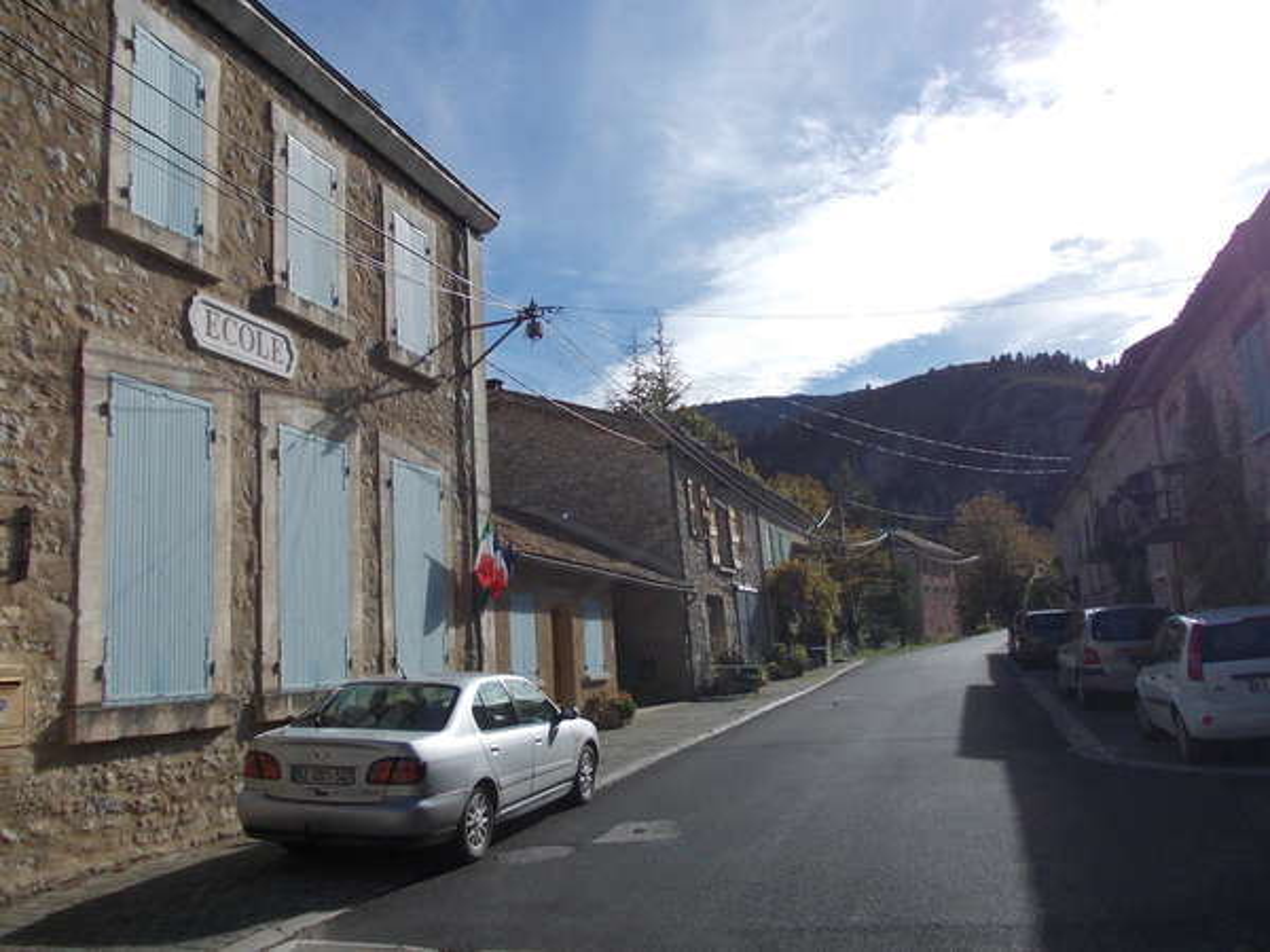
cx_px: 635
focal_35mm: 28
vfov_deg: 49.7
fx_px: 1027
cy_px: 476
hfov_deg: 63.4
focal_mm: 4
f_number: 5.4
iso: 80
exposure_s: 1/640
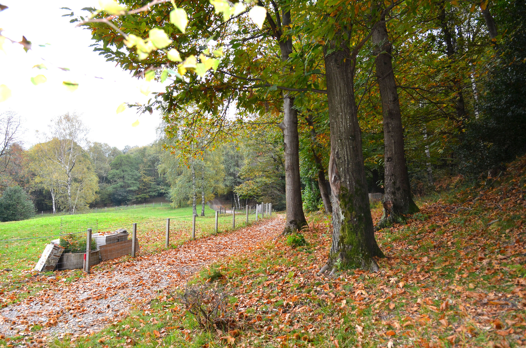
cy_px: 174
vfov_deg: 50.2
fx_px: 372
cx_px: 263
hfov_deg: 70.5
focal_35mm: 26
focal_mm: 17
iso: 160
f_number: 4
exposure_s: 1/250
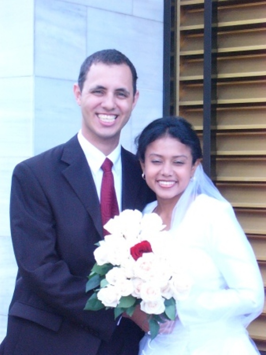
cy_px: 178
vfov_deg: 20.0
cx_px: 133
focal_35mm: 98
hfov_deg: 15.1
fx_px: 1005
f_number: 4.8
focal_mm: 16.3
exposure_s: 1/200
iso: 400
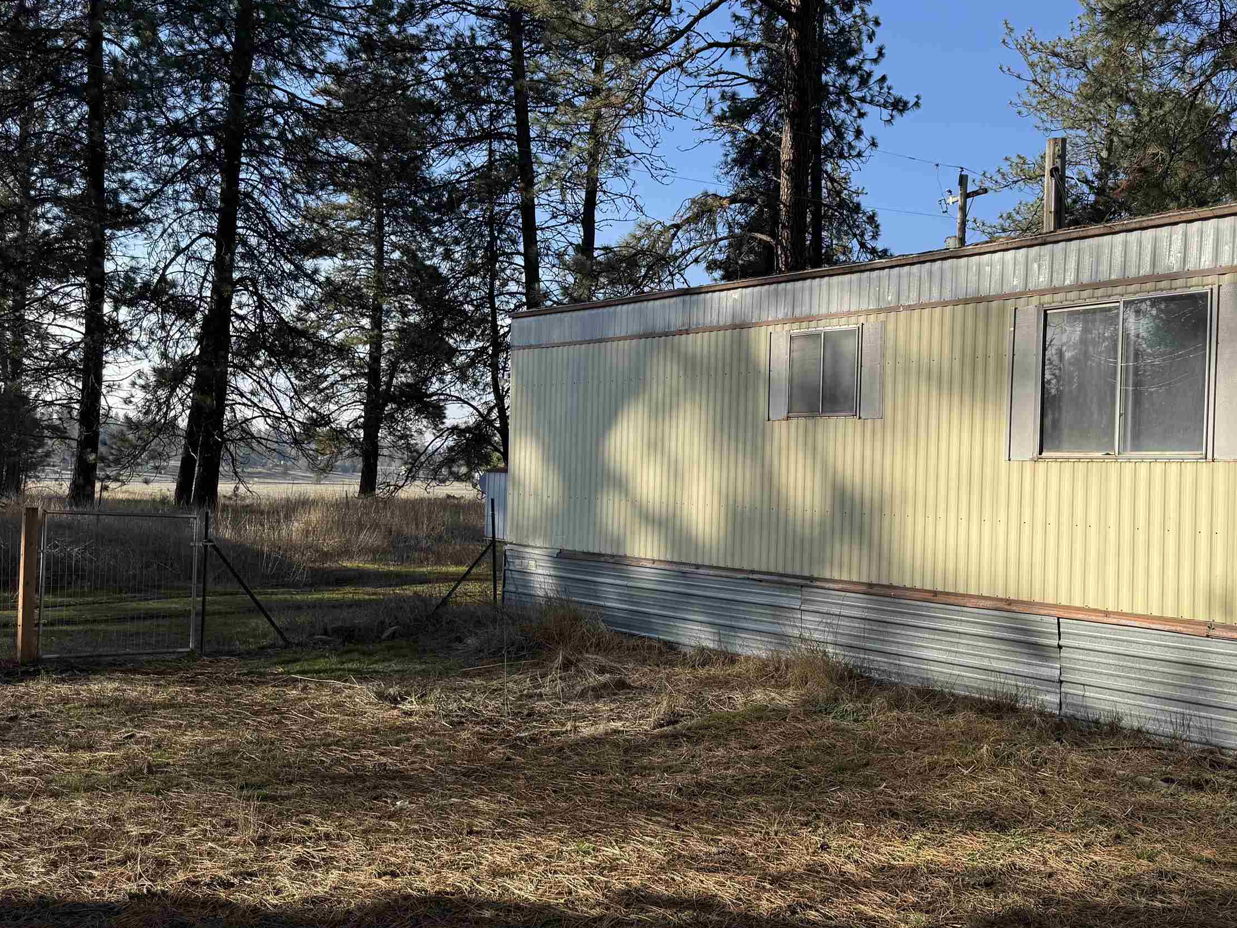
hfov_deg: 54.4
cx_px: 808
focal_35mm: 33
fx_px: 1179
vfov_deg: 42.9
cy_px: 482
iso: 80
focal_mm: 6.76
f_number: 1.78
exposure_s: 1/3021
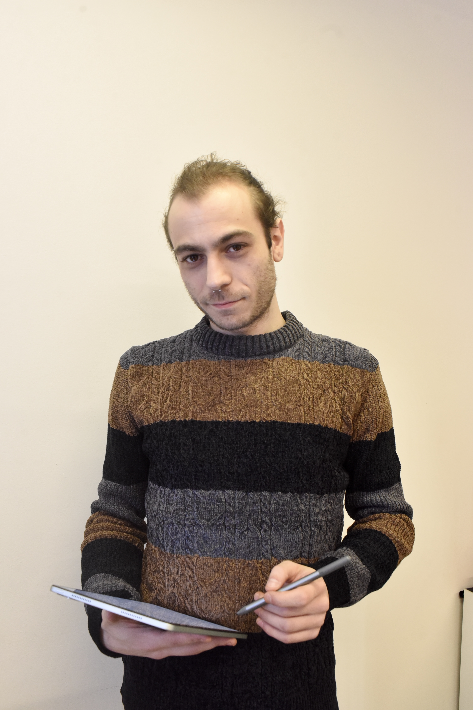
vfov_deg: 65.5
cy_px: 355
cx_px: 236
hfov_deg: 46.4
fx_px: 552
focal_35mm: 28
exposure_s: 1/80
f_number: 8
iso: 4000
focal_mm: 28
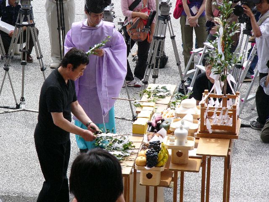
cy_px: 101
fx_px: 1476
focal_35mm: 190
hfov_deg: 10.4
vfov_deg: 7.8
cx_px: 134
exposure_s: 1/800
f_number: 2.8
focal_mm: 31.6
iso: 100
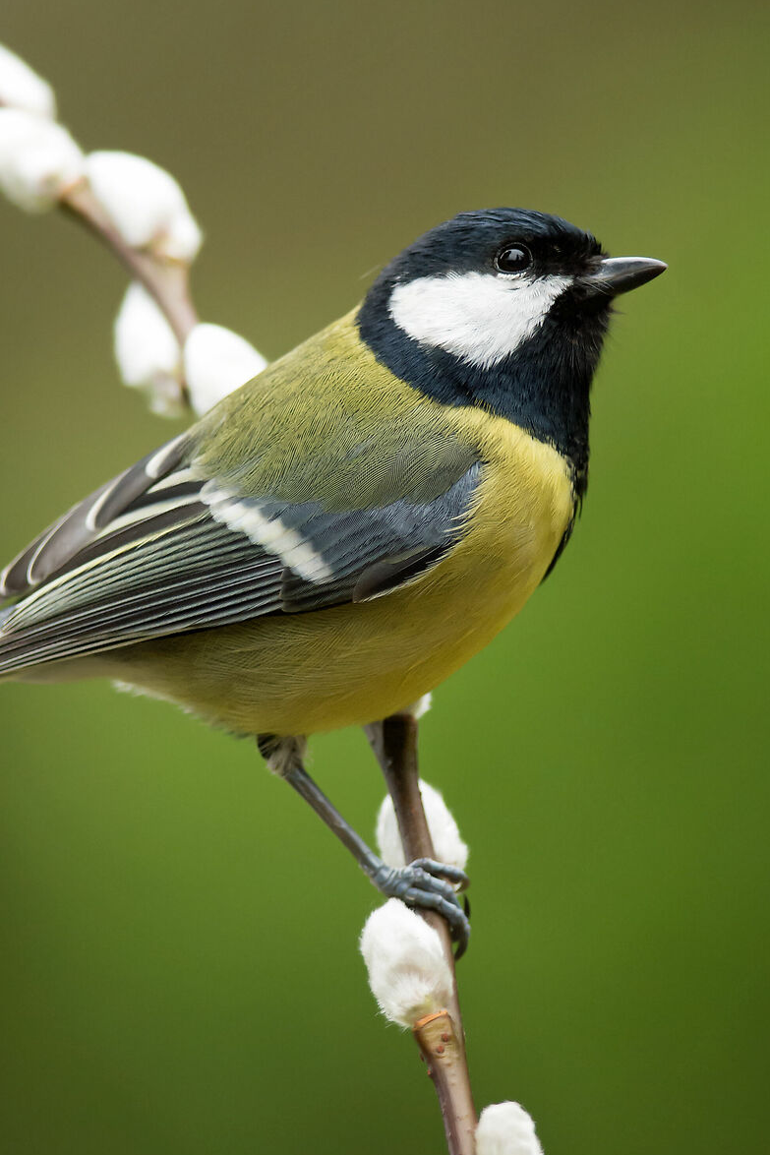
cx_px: 307
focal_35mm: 920
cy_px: 524
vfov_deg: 2.2
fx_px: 29506
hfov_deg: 1.5
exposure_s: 1/500
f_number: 4
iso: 1000
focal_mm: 300
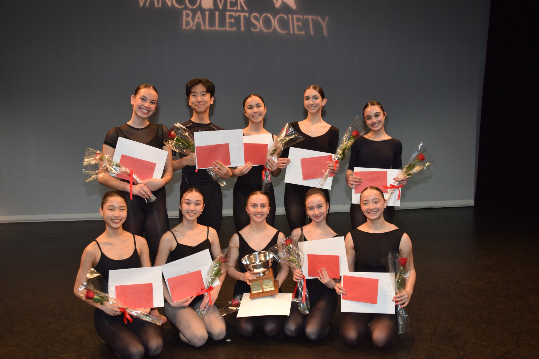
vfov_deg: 43.6
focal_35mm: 30
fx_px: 449
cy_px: 180
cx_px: 270
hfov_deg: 61.9
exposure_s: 1/200
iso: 800
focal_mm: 20
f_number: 5
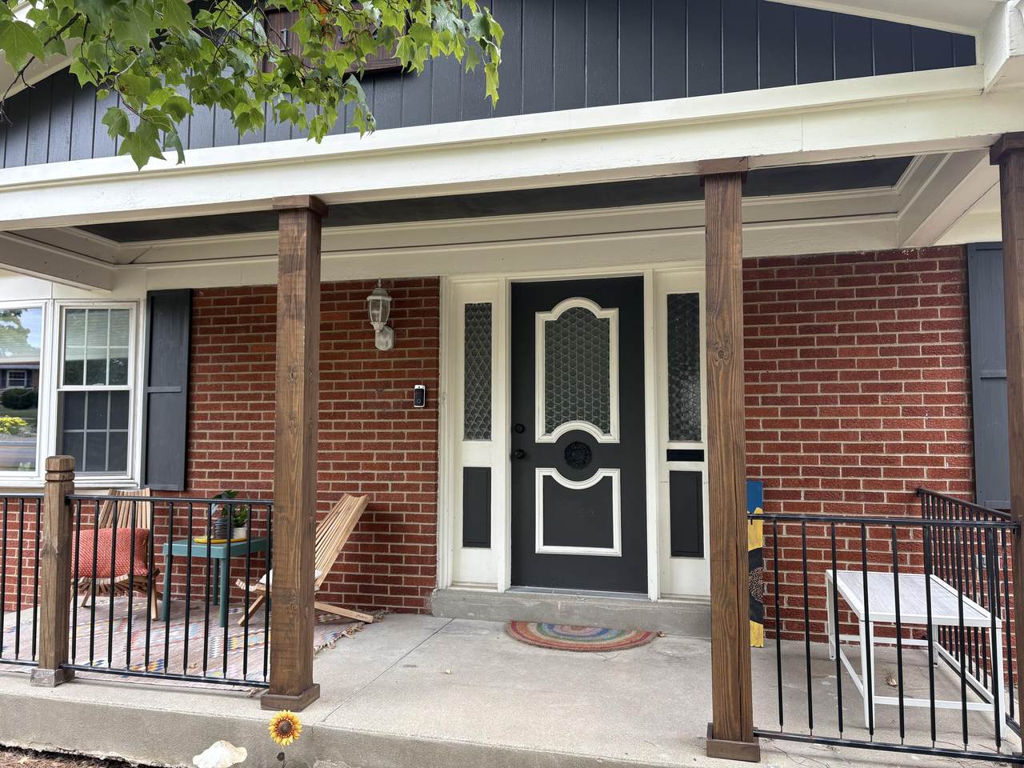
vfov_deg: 53.1
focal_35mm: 26
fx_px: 769
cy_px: 384
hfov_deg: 67.3
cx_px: 512
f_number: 1.6
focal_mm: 5.96
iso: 32
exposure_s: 1/157
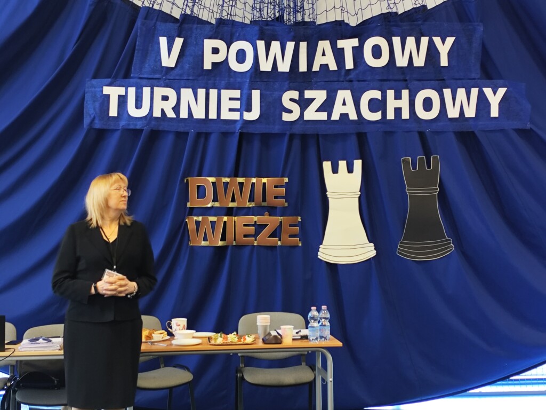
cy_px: 205
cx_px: 273
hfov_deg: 29.0
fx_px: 1057
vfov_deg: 21.9
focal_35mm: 67
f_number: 1.65
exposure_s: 1/25
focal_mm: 6.19
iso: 125
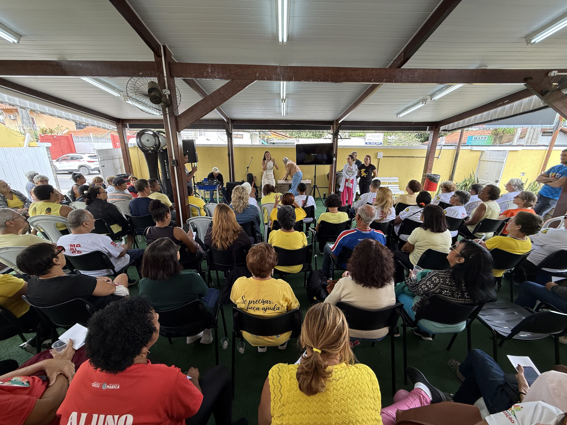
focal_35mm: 14
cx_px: 284
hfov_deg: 102.1
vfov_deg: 85.7
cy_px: 212
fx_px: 229
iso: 80
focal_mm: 2.22
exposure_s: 1/120
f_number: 2.2
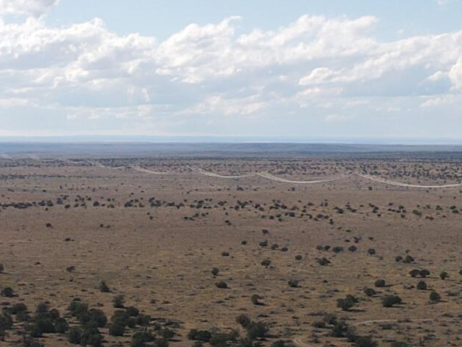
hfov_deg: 17.1
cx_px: 143
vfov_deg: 12.9
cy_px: 135
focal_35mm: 115
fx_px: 1535
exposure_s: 1/800
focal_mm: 4.5
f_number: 2.8
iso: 100
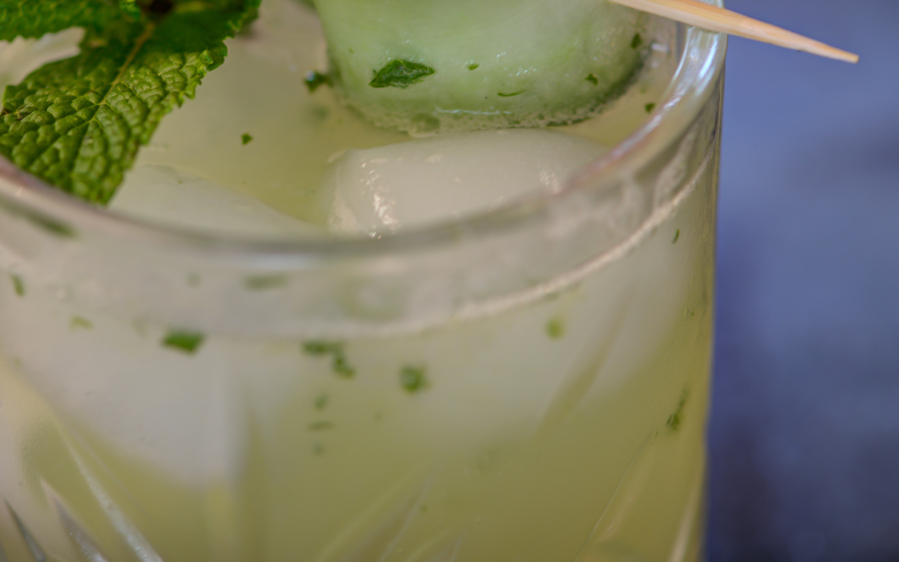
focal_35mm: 197
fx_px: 4827
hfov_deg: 10.6
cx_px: 296
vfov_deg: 6.7
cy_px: 103
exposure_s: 1/3.33
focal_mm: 105
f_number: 4.5
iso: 160
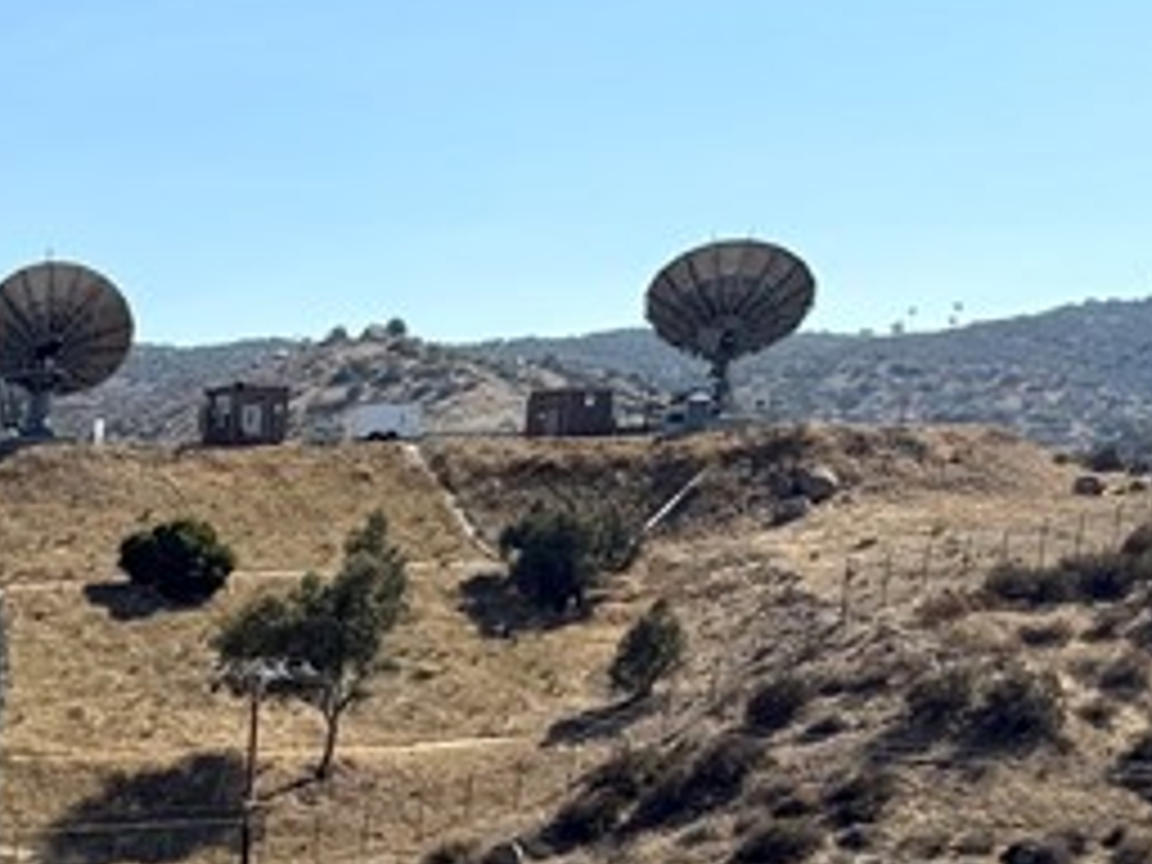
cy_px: 1521
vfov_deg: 13.8
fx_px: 3195
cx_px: -1066
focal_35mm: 96
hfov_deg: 16.3
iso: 80
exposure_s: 1/4975
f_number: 1.78
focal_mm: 6.76
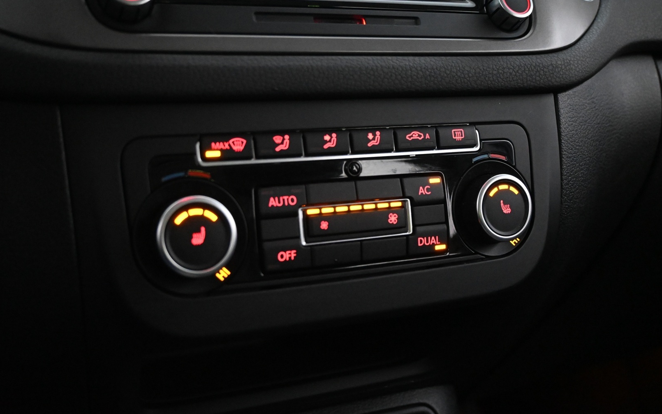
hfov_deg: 49.3
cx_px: 330
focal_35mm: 40
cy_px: 196
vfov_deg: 32.0
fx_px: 722
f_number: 4.5
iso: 7200
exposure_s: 1/40
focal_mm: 26
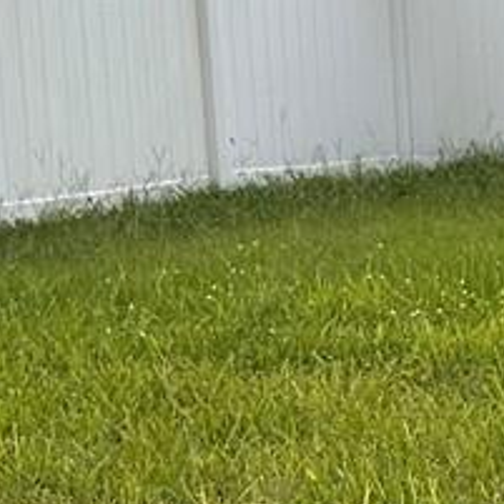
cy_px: 318
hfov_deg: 9.4
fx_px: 2784
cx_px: 1138
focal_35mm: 169
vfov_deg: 10.3
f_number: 1.78
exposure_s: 1/4762
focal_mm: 6.86
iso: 80
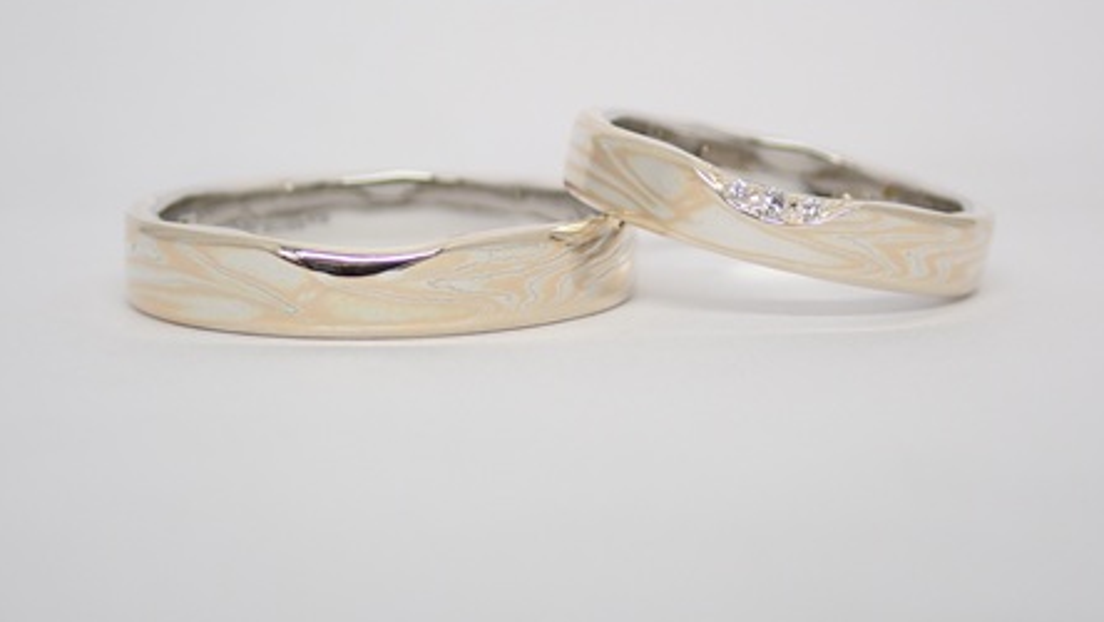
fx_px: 2489
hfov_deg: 25.0
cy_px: 225
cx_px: 557
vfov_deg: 14.2
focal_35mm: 85
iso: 200
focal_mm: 13.65
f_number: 4.1
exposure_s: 1/160
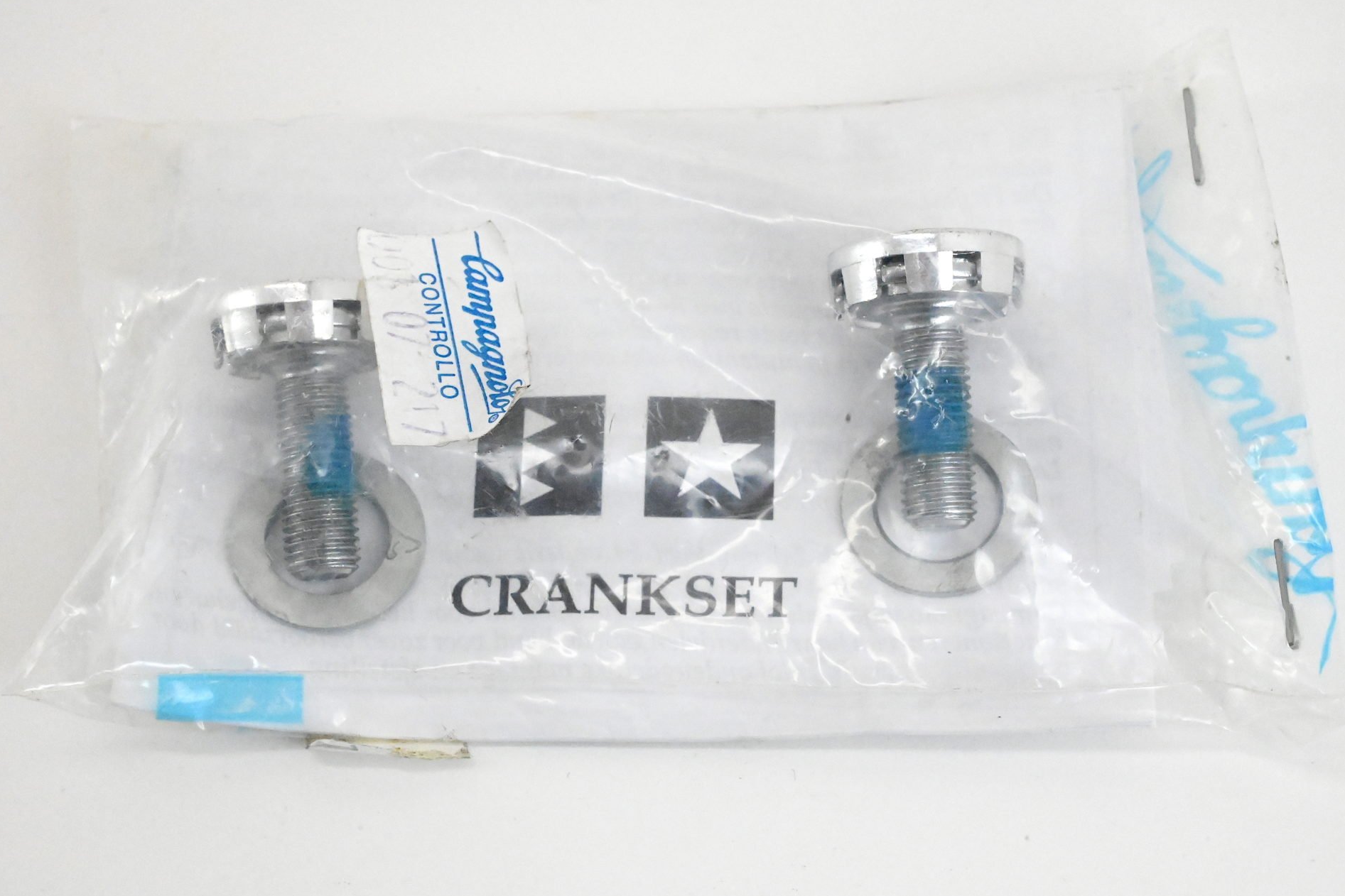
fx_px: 2652
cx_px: 668
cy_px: 446
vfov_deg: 19.2
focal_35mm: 71
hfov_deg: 28.5
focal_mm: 70
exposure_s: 1/640
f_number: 20
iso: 25600
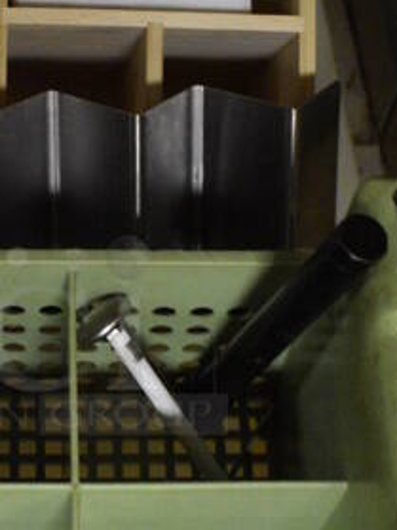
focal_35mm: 85
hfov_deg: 17.0
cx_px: 17
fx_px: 1301
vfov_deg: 23.0
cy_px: 335
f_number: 3.5
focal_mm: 18
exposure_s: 1/25
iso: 3200
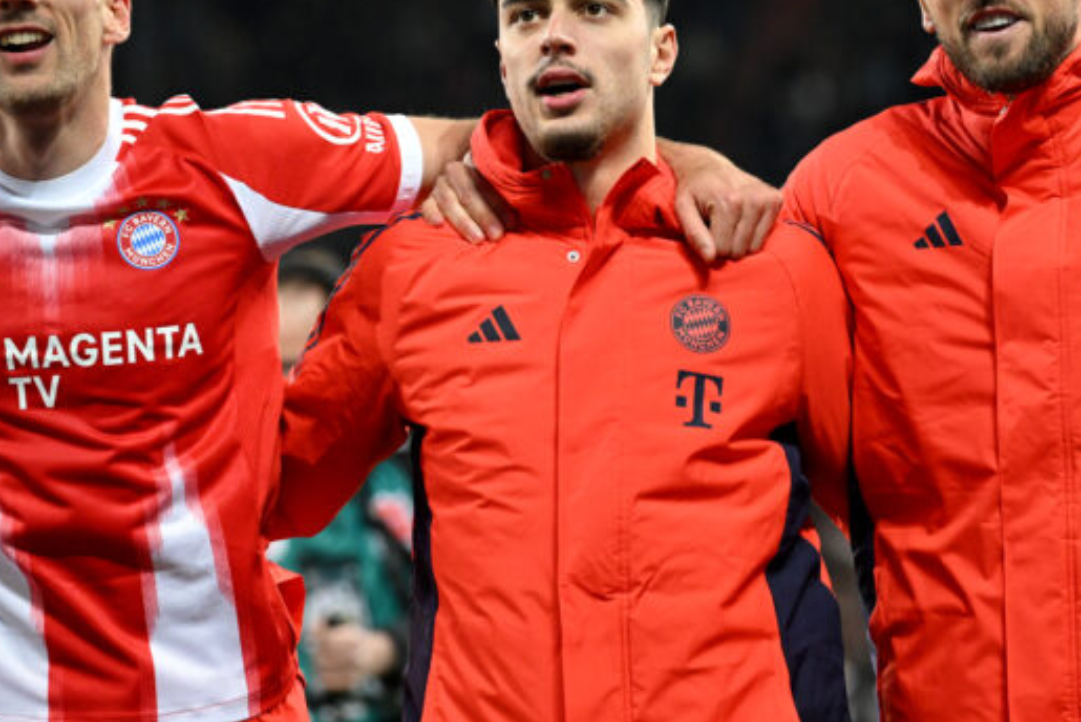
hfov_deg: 6.7
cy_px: 400
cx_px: 808
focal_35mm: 308
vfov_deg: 4.5
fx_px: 9253
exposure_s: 1/1250
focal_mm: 155
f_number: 3.2
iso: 3200
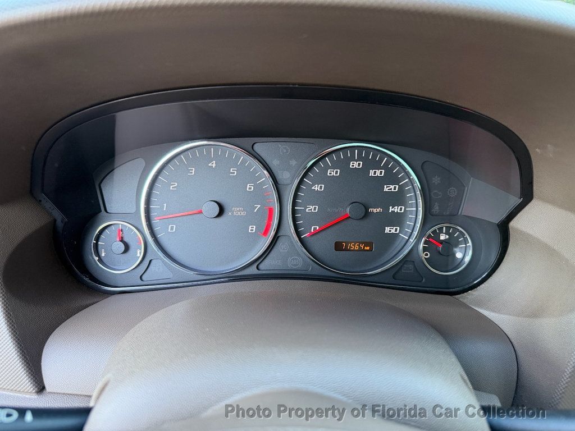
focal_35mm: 24
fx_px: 399
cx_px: 288
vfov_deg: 56.8
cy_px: 216
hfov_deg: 71.6
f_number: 1.78
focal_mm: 6.76
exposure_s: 1/60
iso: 320
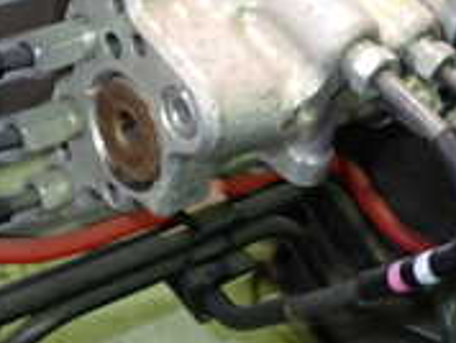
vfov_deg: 14.4
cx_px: 266
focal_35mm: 101
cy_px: 0
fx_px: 1332
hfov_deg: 19.4
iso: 320
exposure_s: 1/4
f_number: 6.3
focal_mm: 5.4
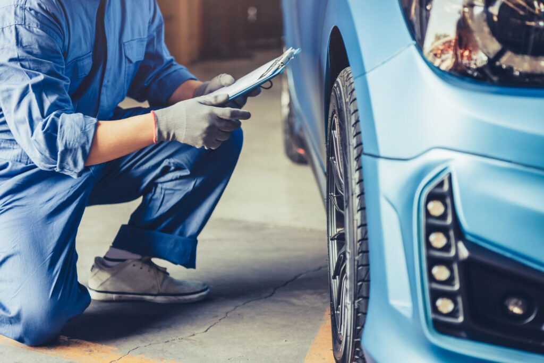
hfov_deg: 28.8
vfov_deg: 19.5
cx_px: 272
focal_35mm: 70
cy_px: 182
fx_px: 1058
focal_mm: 70
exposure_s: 1/250
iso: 500
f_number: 2.8
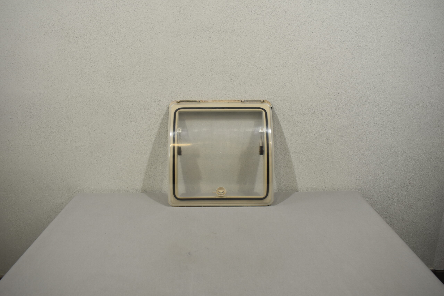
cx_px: 222
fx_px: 370
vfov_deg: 43.6
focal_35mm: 30
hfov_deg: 61.9
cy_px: 148
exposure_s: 1/125
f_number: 5.6
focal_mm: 20
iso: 280
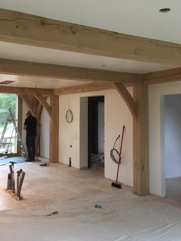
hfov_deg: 37.4
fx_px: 265
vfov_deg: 48.8
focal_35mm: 38
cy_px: 102
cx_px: 66
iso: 200
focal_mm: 4.15
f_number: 2.2
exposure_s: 1/25
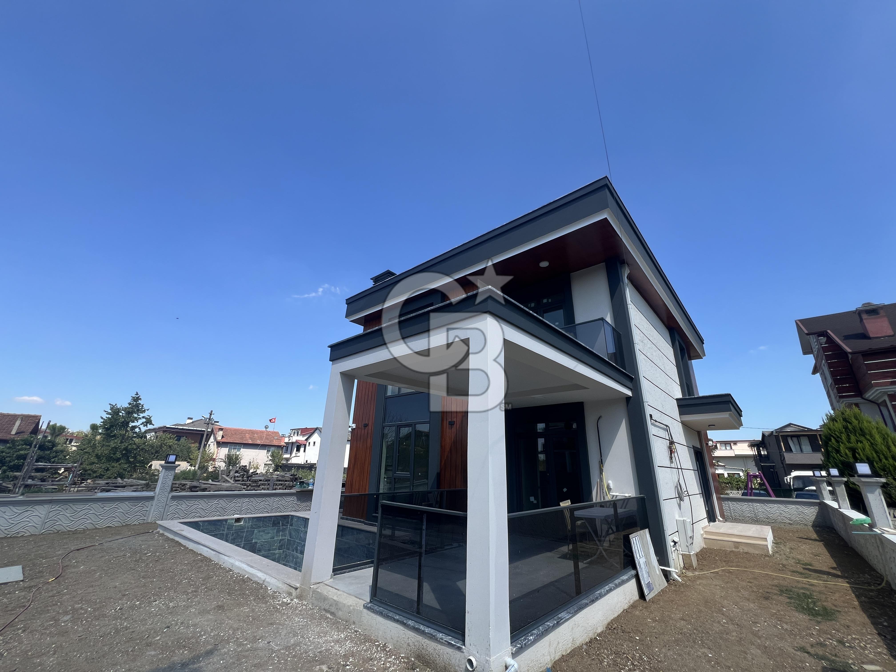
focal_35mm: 13
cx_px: 448
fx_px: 336
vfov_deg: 89.9
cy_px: 336
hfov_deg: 106.2
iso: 32
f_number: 1.8
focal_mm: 1.57
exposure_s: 1/874
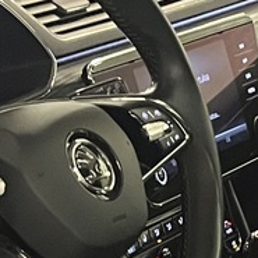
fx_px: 1509
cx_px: 169
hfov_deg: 9.8
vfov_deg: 9.4
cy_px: 410
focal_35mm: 179
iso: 640
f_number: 1.6
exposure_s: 1/25
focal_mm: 5.1
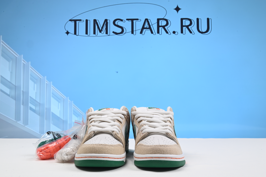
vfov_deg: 33.4
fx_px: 296
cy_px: 88
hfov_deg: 48.4
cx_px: 133
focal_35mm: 40
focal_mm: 40
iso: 100
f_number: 16
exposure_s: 1/2.5
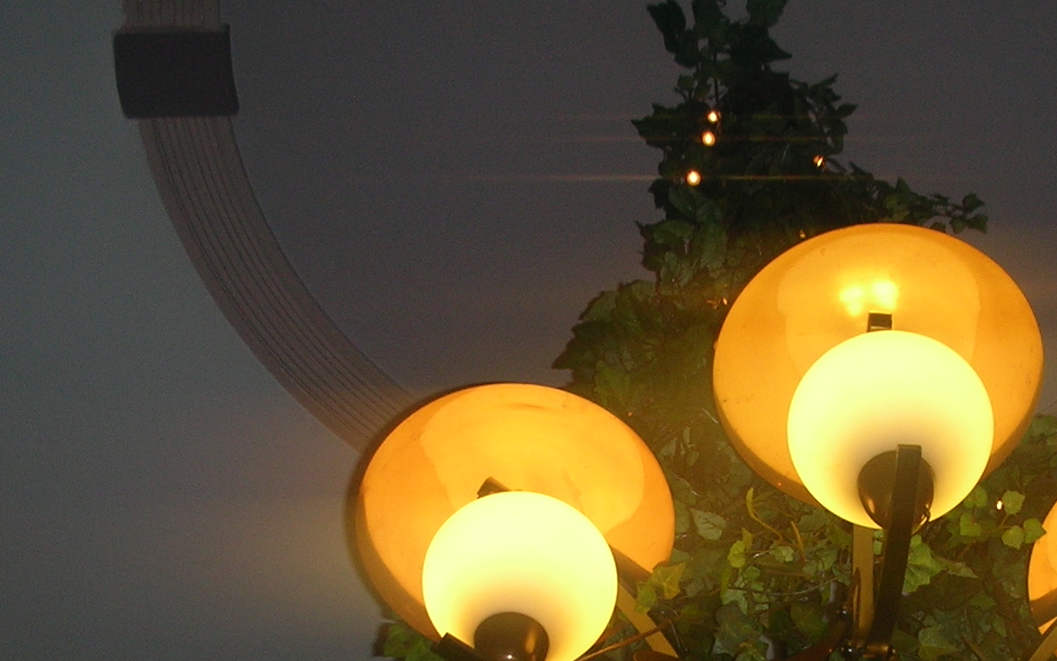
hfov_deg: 26.1
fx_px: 2276
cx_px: 666
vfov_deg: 15.9
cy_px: 779
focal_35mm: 79
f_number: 3
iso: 50
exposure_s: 1/30
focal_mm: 5.8
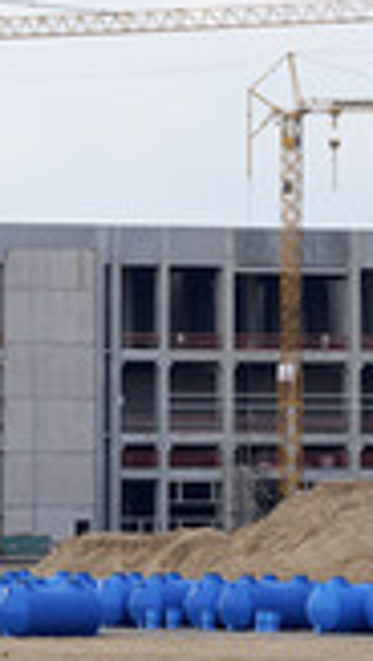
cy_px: 227
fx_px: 10137
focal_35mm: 578
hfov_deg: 2.1
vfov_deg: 3.7
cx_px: 87
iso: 100
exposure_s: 1/200
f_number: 7.1
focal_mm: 200
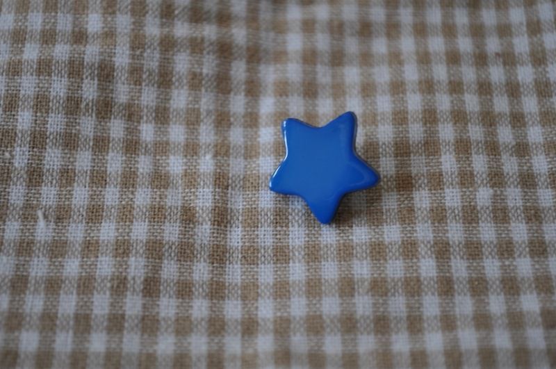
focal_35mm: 75
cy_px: 184
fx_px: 1157
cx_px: 278
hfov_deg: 27.0
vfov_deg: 18.1
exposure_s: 1/60
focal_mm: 50
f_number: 5.6
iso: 500
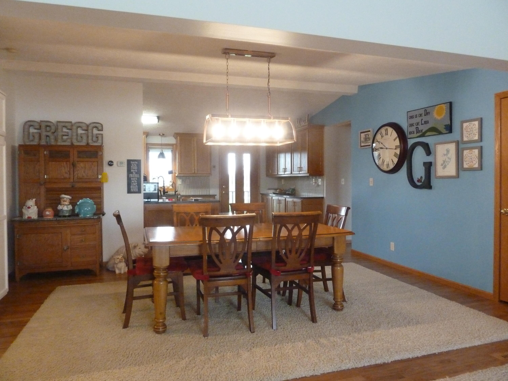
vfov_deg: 54.9
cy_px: 190
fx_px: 367
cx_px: 254
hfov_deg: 69.4
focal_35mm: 25
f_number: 3.3
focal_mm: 4.1
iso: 800
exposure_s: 1/40
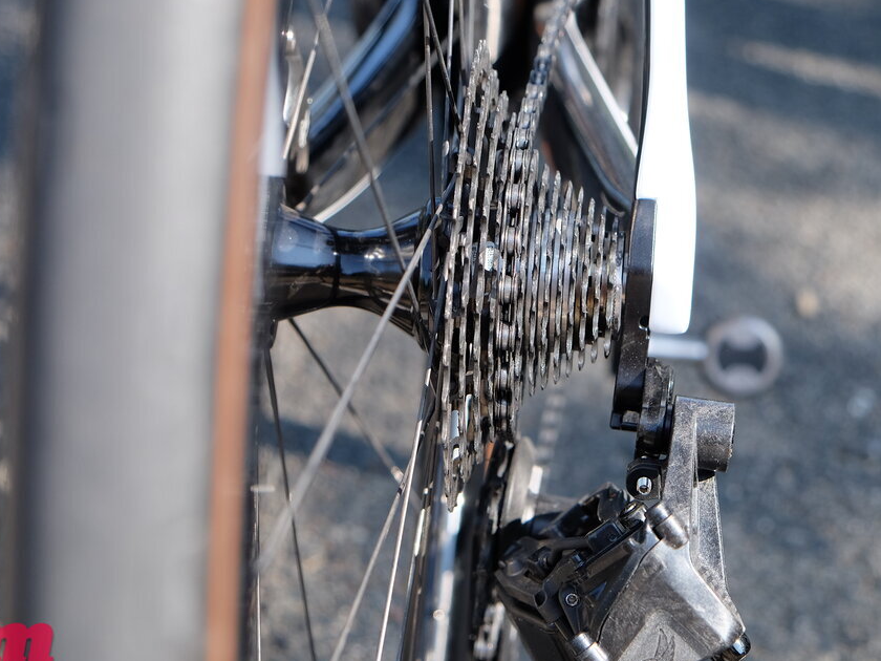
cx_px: 546
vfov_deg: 18.2
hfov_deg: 24.1
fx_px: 2062
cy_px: 290
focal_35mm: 81
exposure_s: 1/550
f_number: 4
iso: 400
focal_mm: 39
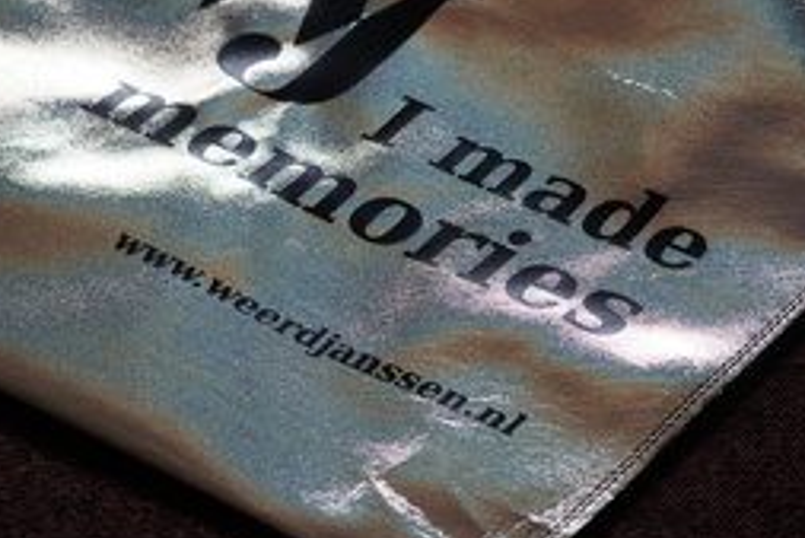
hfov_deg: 11.3
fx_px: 4072
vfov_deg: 7.5
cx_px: 325
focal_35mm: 182
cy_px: 154
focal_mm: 100
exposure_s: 1/160
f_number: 5
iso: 4000
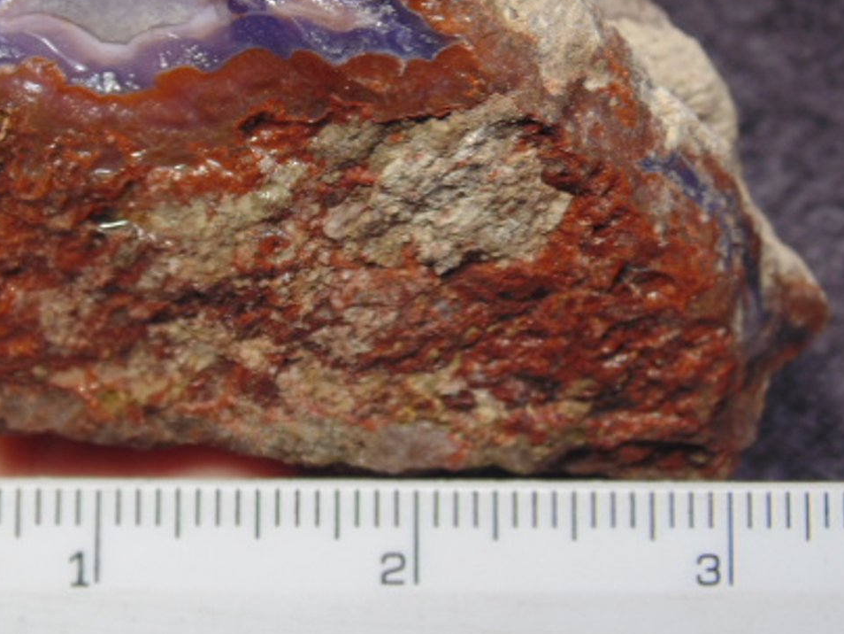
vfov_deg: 22.4
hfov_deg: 29.6
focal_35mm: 65
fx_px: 1585
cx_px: 264
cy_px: 178
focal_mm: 7.4
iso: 80
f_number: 3.6
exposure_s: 1/60
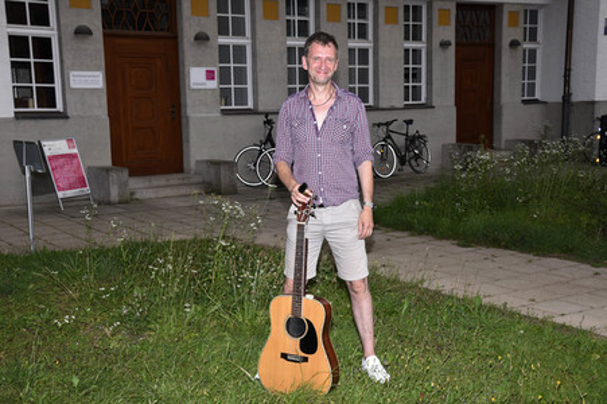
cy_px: 202
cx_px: 304
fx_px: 809
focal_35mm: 48
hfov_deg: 41.1
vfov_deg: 28.0
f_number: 8
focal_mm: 48
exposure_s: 1/160
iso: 500
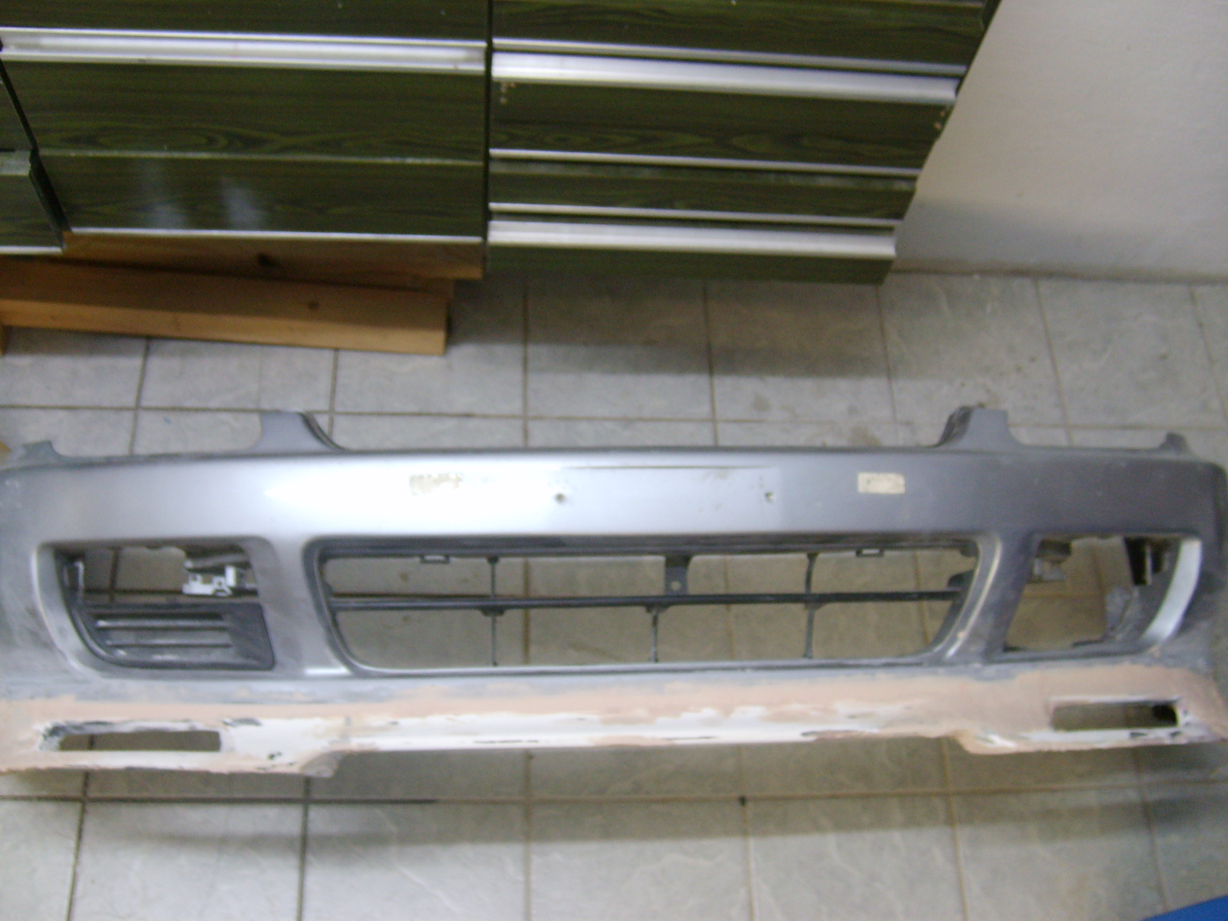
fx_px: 1242
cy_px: 460
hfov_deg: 52.6
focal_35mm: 35
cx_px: 614
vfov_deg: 40.7
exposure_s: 1/20
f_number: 2.8
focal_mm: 5.8
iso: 139
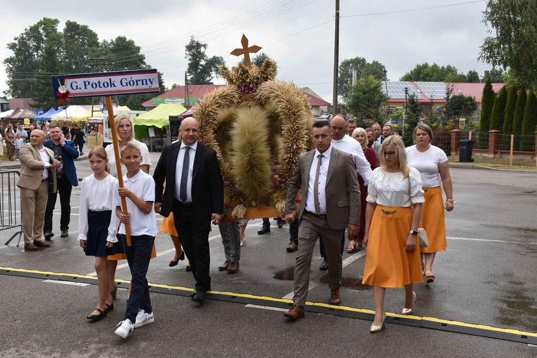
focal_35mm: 40
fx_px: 604
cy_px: 179
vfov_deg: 33.0
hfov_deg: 47.9
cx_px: 268
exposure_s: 1/250
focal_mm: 27
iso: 220
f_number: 8
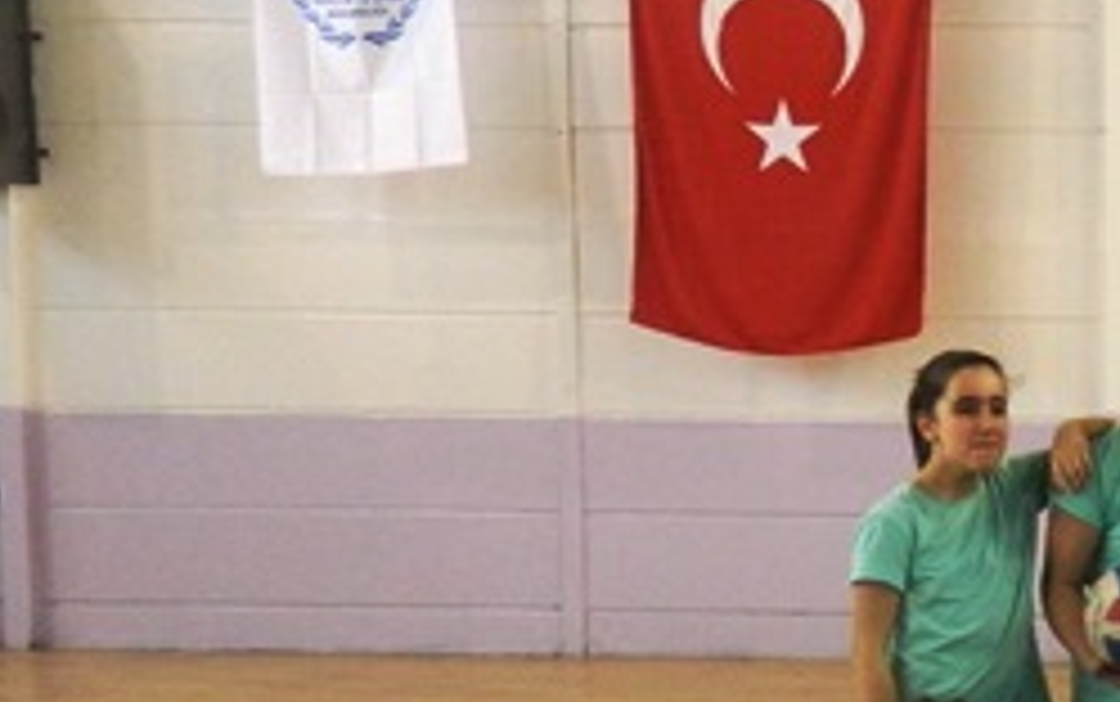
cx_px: 1421
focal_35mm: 68
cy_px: 544
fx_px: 2077
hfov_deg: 26.1
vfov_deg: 19.0
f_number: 3.1
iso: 400
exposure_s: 1/100
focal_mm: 4.5
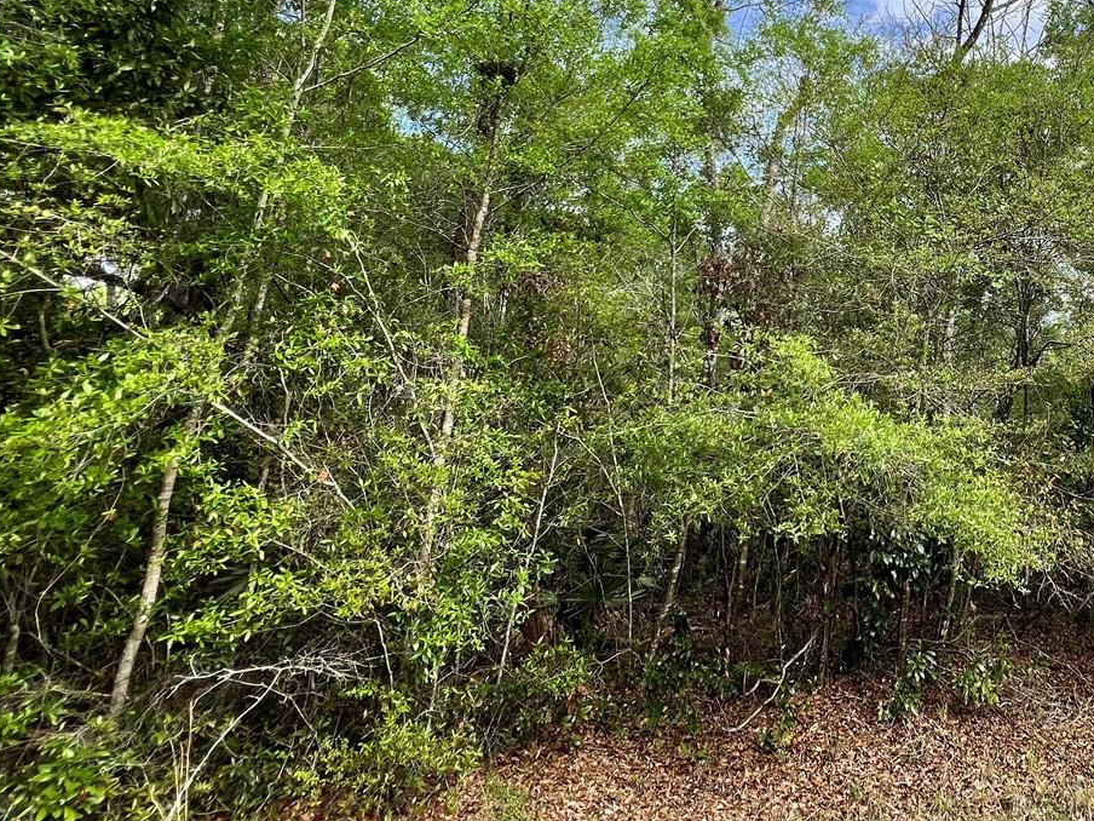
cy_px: 234
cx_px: 897
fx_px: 727
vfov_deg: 56.7
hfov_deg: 66.2
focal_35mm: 23
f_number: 1.8
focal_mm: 1.57
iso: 32
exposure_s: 1/501
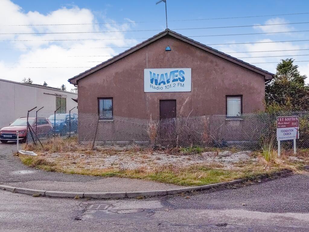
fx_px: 321
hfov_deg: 51.4
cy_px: 116
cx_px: 154
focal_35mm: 36
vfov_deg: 39.7
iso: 50
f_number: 1.9
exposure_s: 1/4400
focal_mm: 5.52
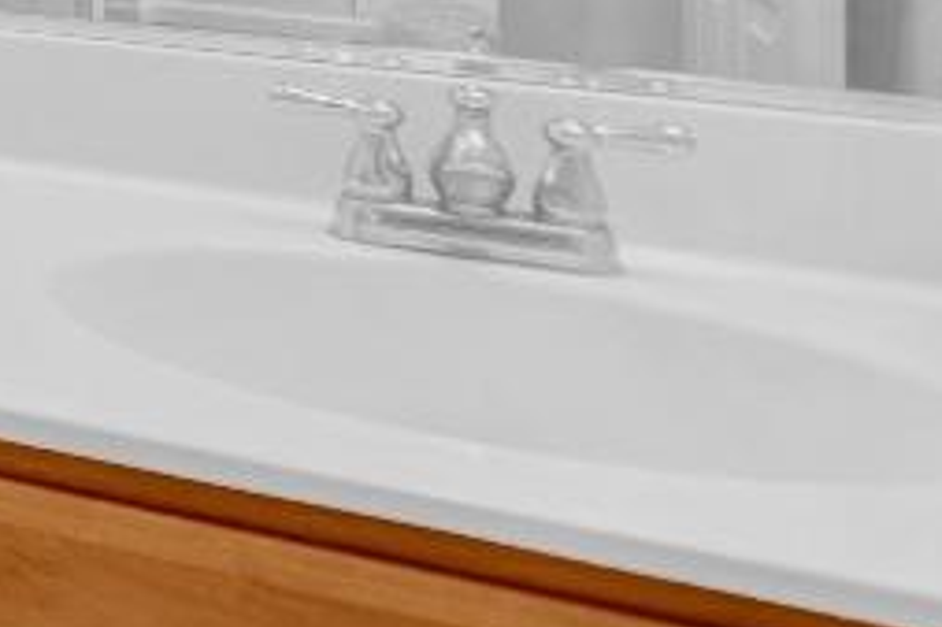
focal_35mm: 71
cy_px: -351
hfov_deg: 17.7
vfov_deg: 17.1
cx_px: -1031
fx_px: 1857
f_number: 4.5
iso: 100
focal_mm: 12
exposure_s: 1/6
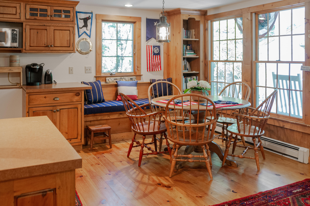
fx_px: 284
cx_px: 155
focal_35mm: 33
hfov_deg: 57.3
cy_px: 103
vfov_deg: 39.9
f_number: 3.5
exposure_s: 1/13
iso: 640
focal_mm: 22
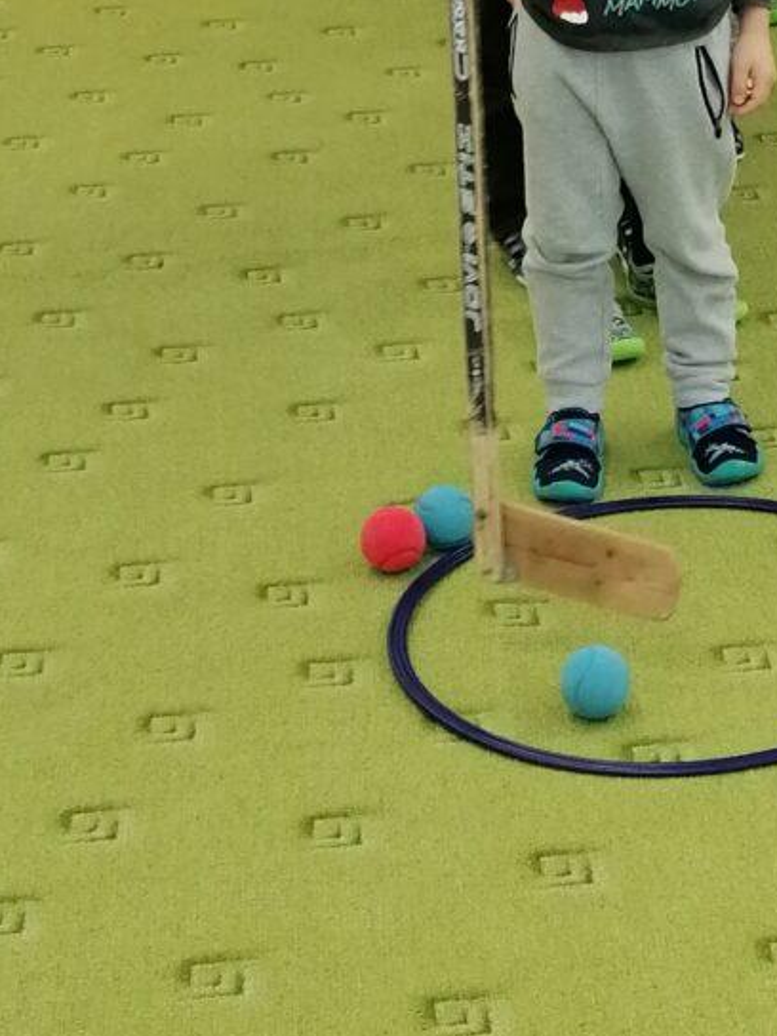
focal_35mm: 103
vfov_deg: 19.0
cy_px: 379
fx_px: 3083
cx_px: 697
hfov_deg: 14.2
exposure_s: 1/50
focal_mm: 4.75
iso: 160
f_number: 1.8
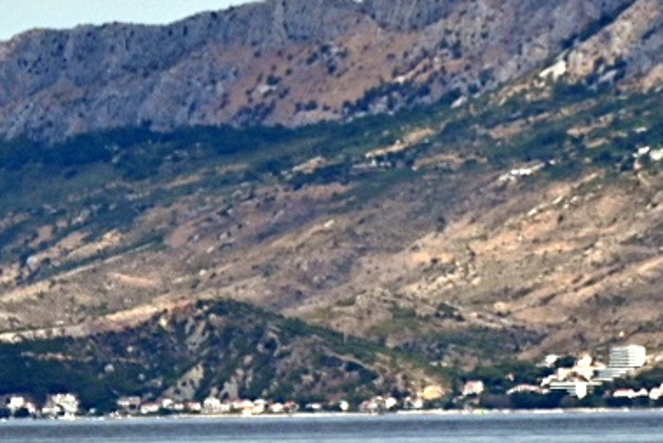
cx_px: 801
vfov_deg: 2.6
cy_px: -140
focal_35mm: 533
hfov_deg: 3.9
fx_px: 9823
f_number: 4.8
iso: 250
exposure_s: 1/5000
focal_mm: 135
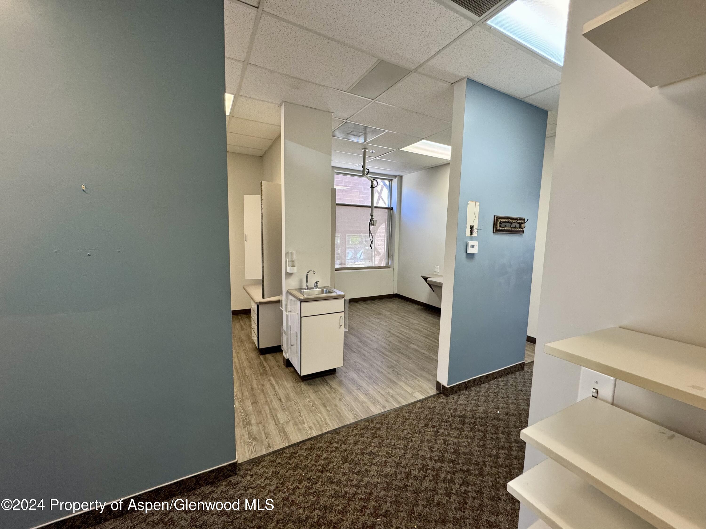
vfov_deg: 85.7
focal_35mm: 14
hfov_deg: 102.1
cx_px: 353
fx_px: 286
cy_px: 264
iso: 250
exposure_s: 1/120
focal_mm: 2.22
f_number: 2.2
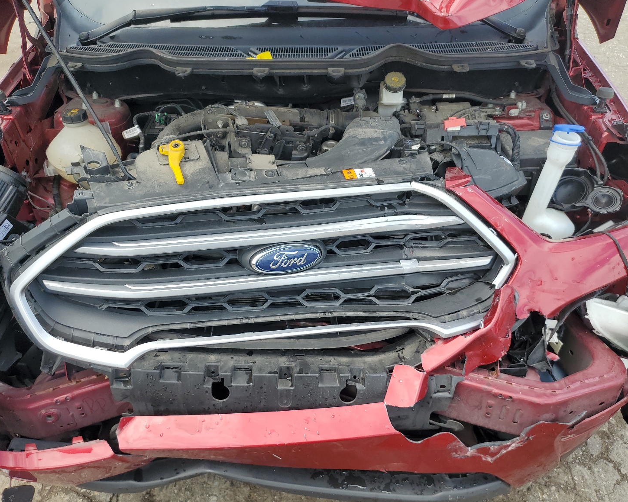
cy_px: 243
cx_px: 303
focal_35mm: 28
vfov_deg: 51.5
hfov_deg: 62.2
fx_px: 520
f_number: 1.5
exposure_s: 1/769
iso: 50
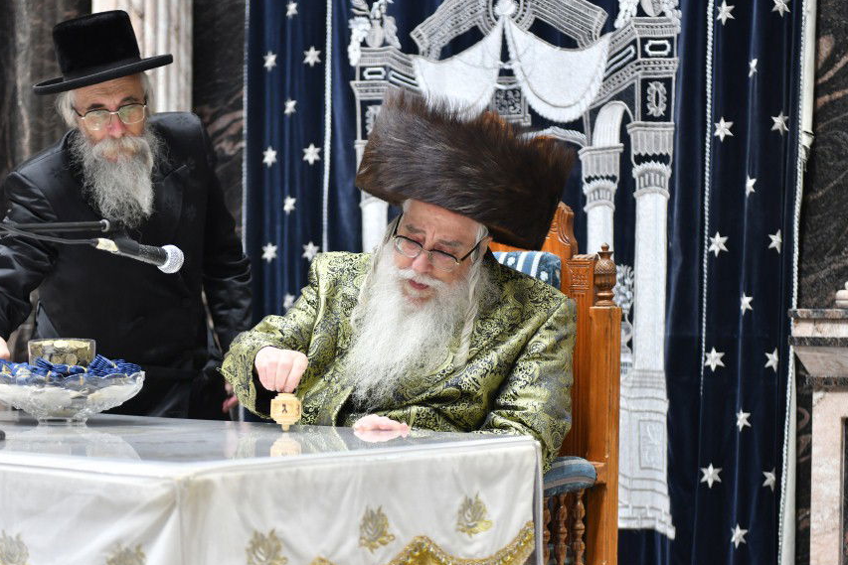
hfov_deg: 24.2
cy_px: 319
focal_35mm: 84
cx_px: 404
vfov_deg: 16.3
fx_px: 1979
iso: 800
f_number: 4.5
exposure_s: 1/125
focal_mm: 70
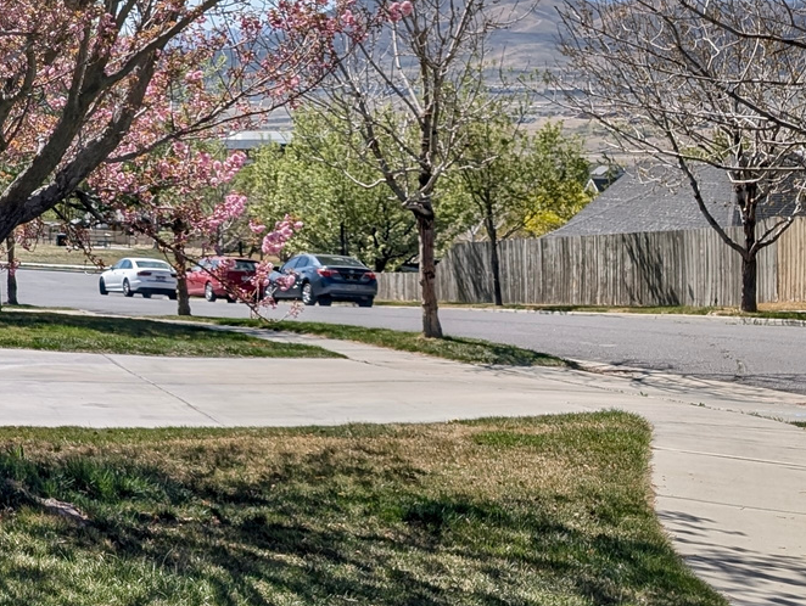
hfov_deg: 22.0
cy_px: 50
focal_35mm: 74
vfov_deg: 19.5
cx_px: -390
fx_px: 1725
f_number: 1.68
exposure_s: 1/940
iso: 21
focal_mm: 6.9
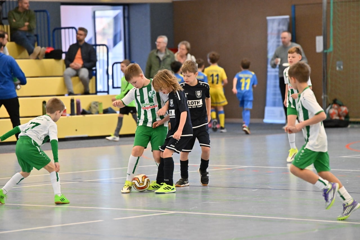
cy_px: 120
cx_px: 180
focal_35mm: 200
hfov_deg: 10.3
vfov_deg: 6.9
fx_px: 2000
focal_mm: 200
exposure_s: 1/1000
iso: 8000
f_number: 3.5
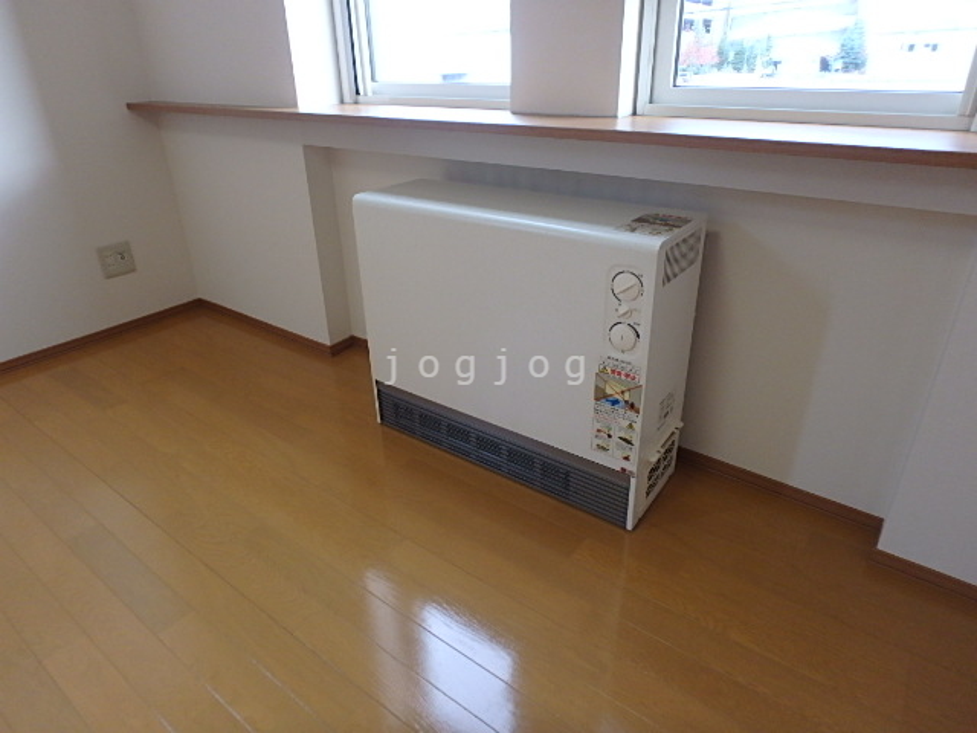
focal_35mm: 21
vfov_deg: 63.4
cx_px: 488
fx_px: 593
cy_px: 366
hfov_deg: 79.0
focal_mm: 3.7
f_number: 3.5
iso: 320
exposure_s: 1/30
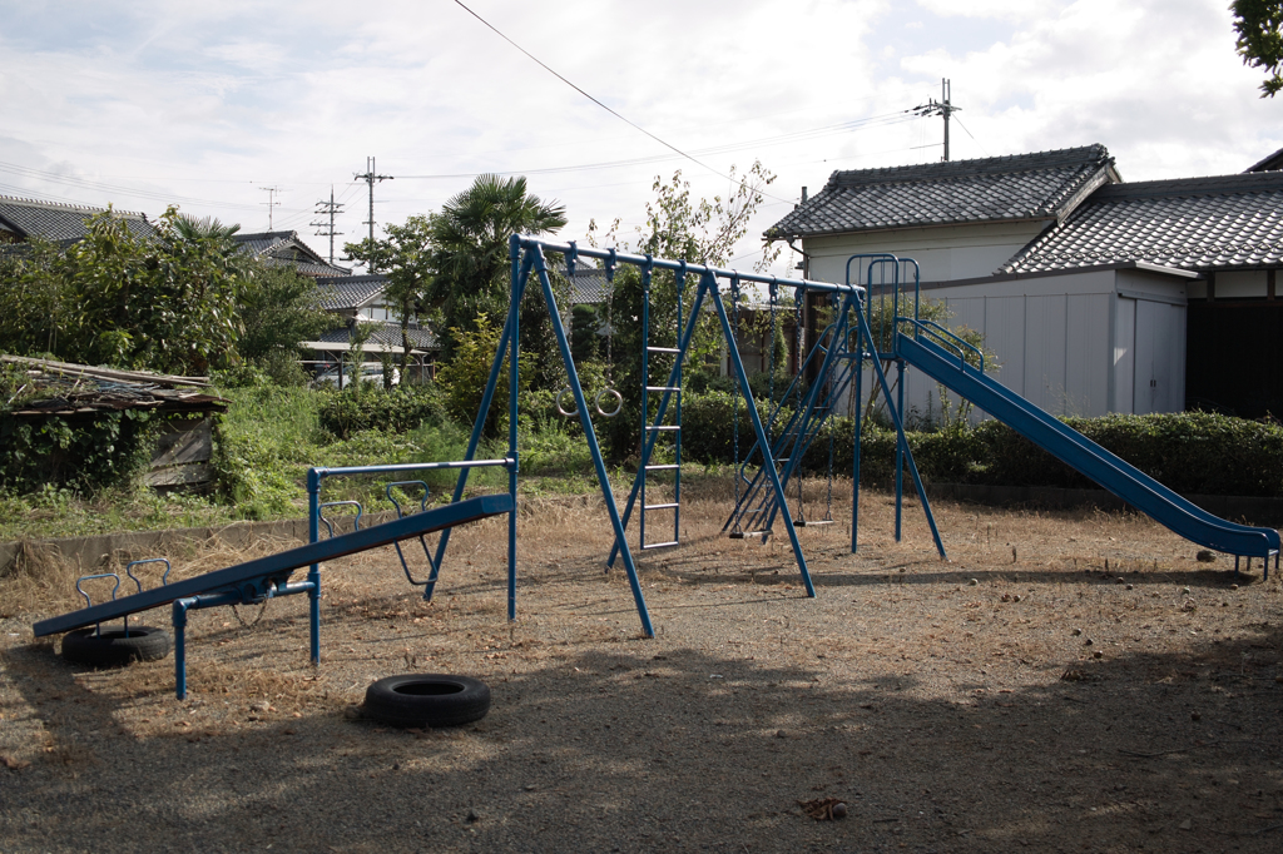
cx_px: 642
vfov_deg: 32.6
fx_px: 1461
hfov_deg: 47.4
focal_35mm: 41
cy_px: 427
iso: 100
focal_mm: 24.2
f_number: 2.8
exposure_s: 1/1000
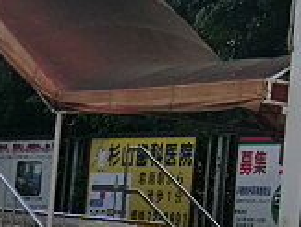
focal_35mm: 184
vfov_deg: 8.1
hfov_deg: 10.3
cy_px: 28
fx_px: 1603
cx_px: 493
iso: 80
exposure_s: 1/500
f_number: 4
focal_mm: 8.4
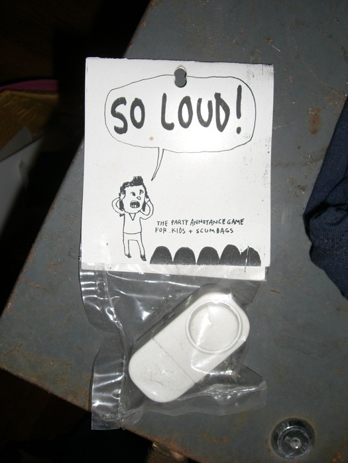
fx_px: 509
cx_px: 174
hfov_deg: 37.7
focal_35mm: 38
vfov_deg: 49.0
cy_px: 232
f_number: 2.7
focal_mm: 6.2
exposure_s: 1/60
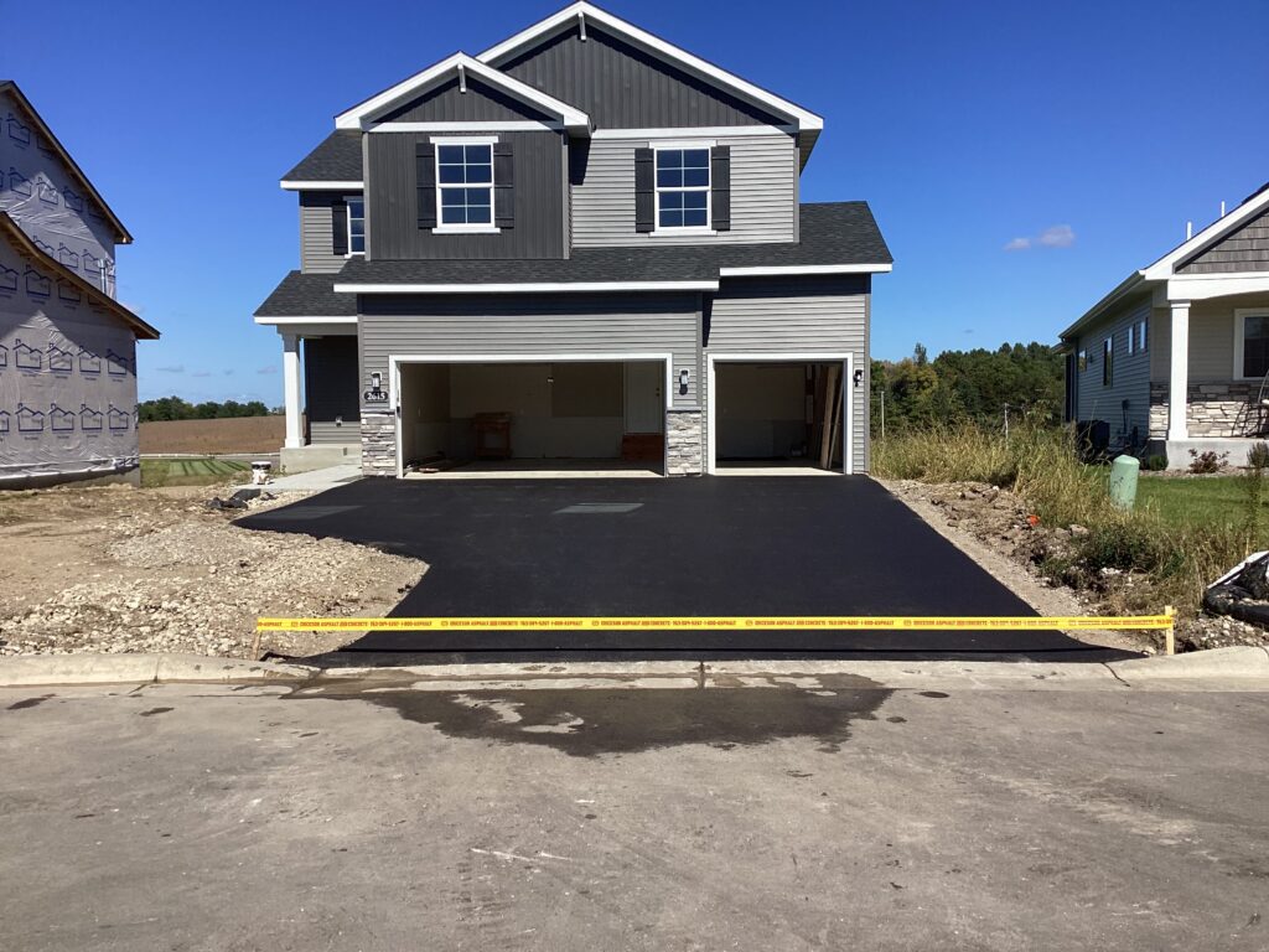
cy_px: 476
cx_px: 634
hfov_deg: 58.4
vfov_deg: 45.4
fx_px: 1136
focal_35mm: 31
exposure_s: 1/1698
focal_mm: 3.3
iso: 25
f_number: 2.4
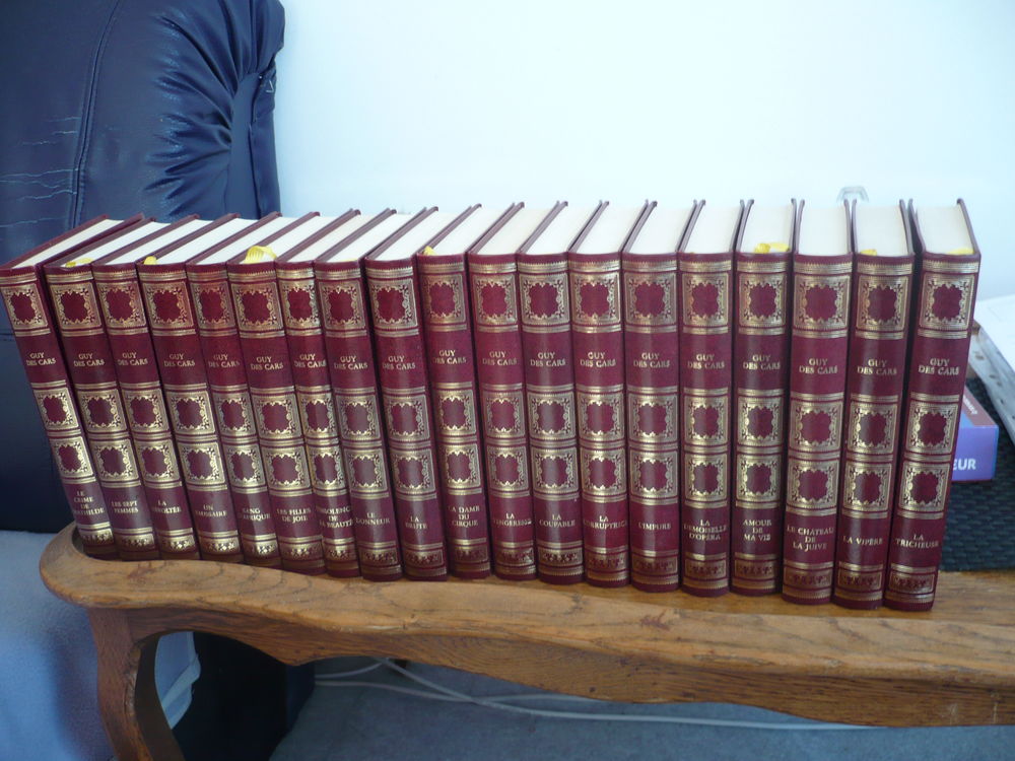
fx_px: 1026
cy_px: 380
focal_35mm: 35
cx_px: 508
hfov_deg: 52.6
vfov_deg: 40.7
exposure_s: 1/30
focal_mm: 5.8
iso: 125
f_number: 2.8
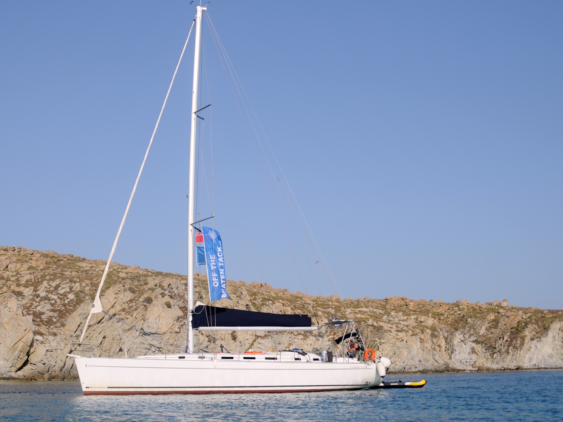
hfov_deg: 41.2
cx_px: 278
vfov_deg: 31.5
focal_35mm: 46
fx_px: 748
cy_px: 212
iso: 200
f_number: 2.8
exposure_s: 1/4000
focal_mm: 28
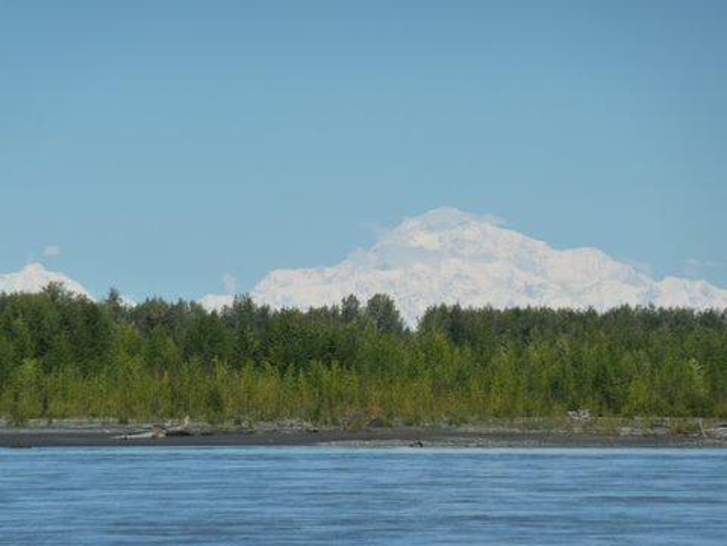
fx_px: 6301
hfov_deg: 6.6
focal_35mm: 300
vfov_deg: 5.0
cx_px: 364
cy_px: 273
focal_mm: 49.2
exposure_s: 1/800
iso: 125
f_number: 5.6
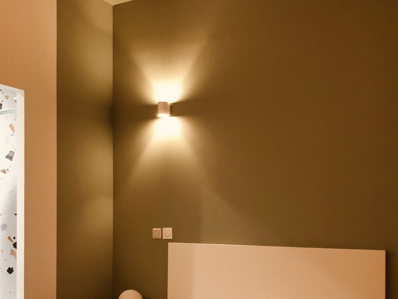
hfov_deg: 42.9
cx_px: 174
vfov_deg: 32.4
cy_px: 218
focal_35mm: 44
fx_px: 506
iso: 80
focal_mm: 4
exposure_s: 1/17
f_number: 1.8
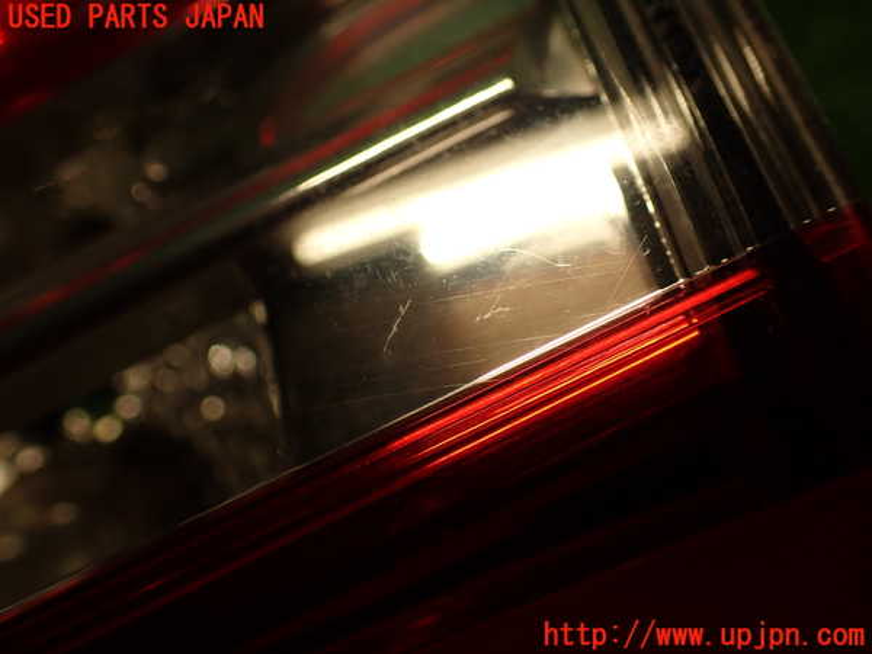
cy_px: 327
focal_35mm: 32
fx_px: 806
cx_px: 436
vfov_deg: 44.2
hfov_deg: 56.8
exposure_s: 1/60
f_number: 2.4
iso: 125
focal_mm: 5.79
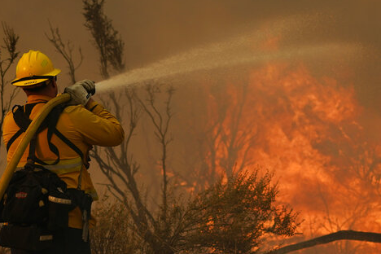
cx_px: 179
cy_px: 127
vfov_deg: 8.4
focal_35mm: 164
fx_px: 1736
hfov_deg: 12.5
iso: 250
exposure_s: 1/1600
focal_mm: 100
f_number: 5
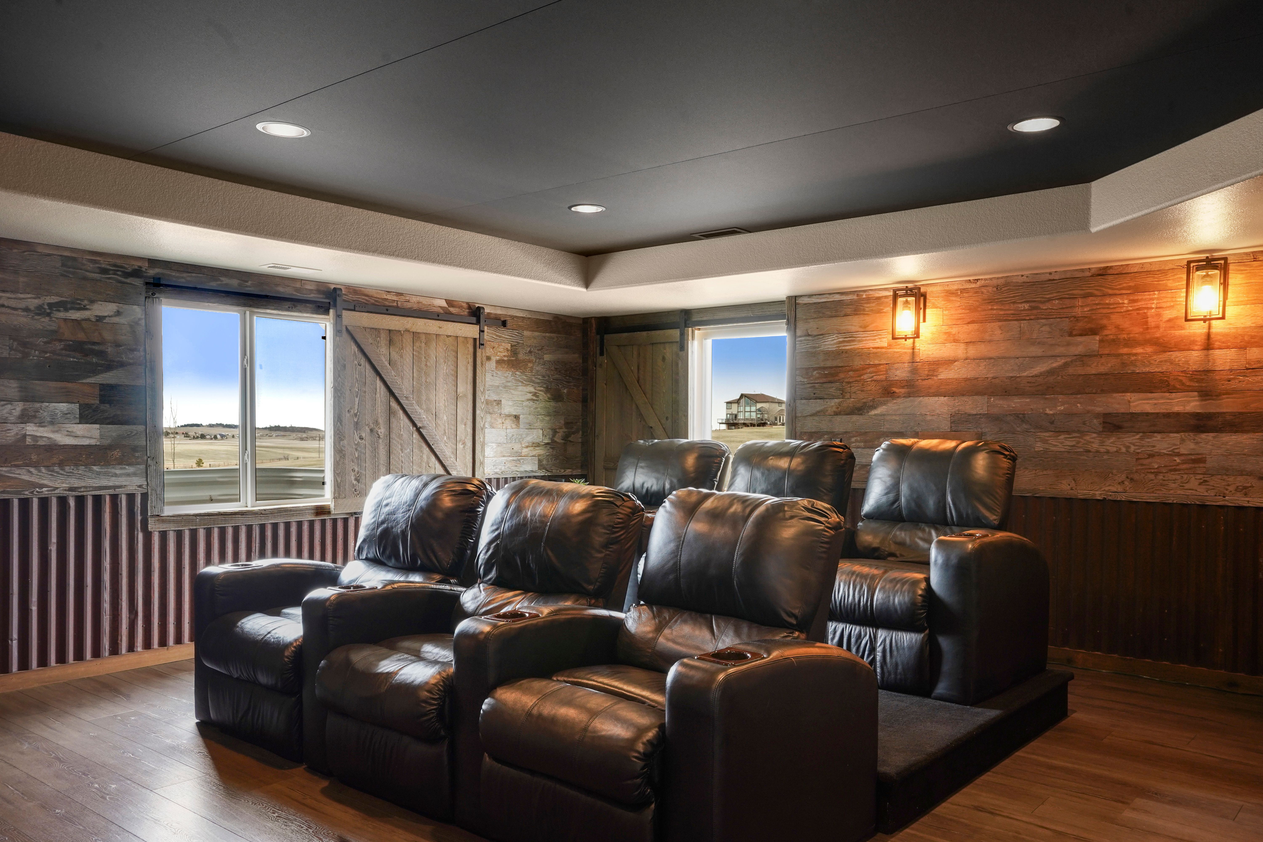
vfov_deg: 47.9
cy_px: 421
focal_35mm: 27
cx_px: 632
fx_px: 947
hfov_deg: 67.4
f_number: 11
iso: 800
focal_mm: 27
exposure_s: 1/2.5
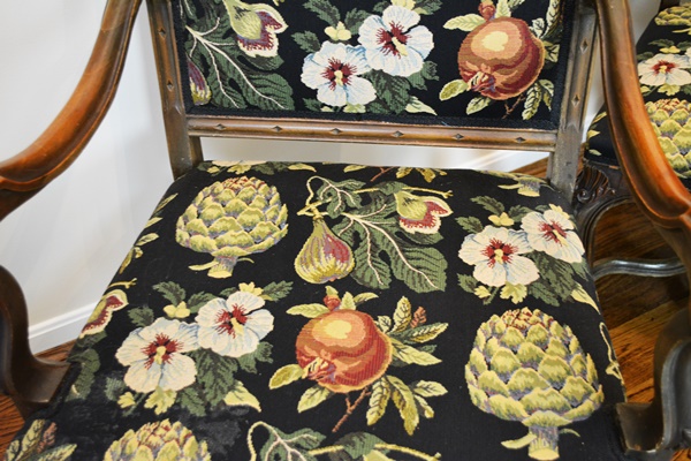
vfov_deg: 31.9
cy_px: 230
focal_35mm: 42
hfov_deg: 46.4
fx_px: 806
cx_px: 346
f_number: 4.5
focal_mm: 28
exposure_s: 1/30
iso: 1600
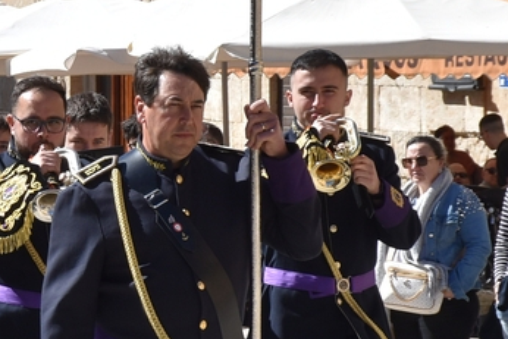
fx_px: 6236
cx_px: -288
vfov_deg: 3.1
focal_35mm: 442
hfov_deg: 4.6
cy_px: 192
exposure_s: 1/320
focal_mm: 85
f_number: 9
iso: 200
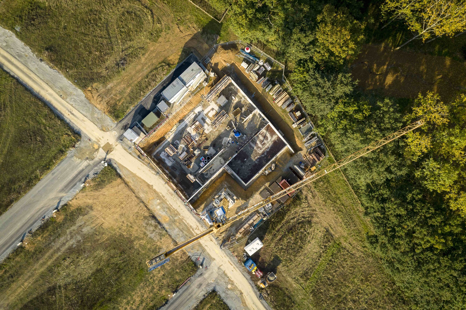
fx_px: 362
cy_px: 155
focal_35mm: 28
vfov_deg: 46.4
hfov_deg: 65.5
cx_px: 233
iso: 400
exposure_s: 1/320
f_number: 5.6
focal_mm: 10.26
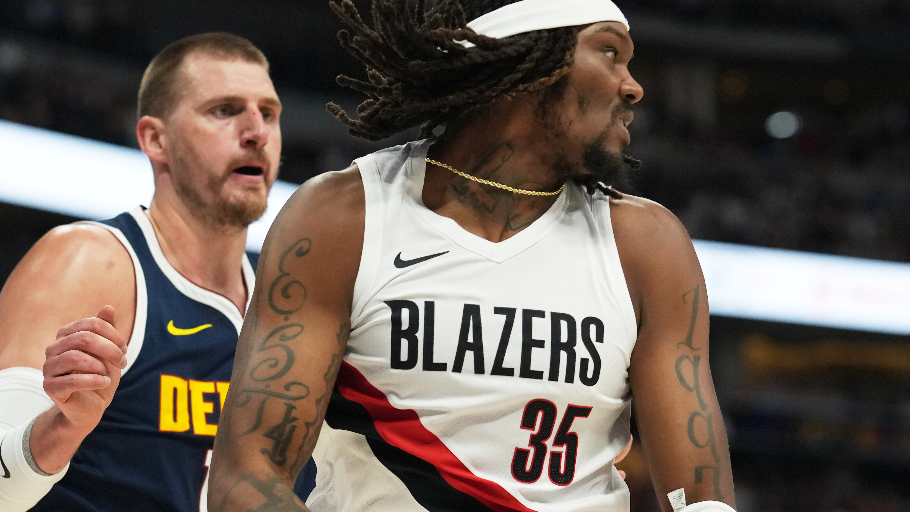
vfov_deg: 7.1
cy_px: 319
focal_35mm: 172
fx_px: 4150
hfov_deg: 12.5
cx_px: 449
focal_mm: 85
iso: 2000
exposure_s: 1/2000
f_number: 2.2
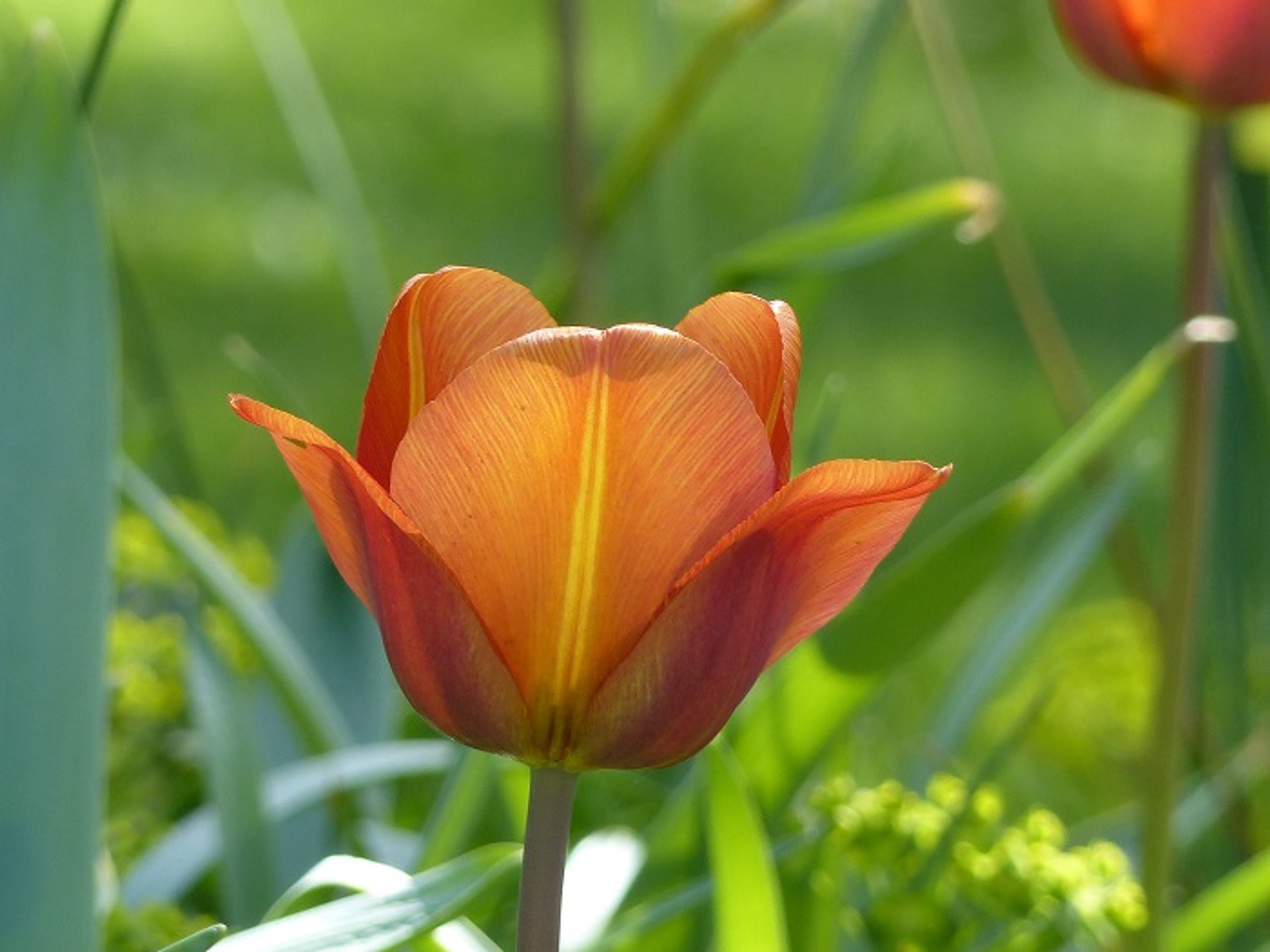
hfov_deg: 3.3
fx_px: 22013
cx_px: 635
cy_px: 476
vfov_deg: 2.5
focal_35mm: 600
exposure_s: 1/250
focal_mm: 108
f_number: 4
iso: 100
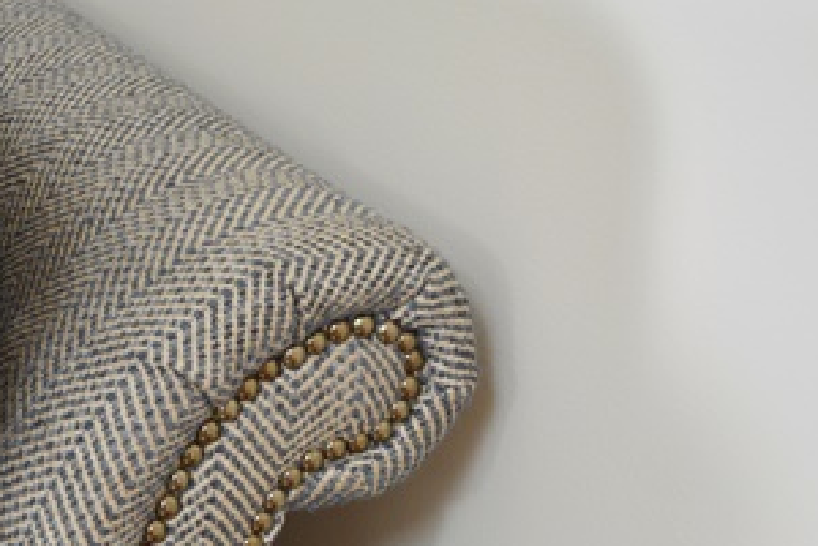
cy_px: 456
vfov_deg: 15.6
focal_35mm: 87
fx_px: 1977
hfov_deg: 22.8
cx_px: 95
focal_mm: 29
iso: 800
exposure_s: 1/40
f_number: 4.5
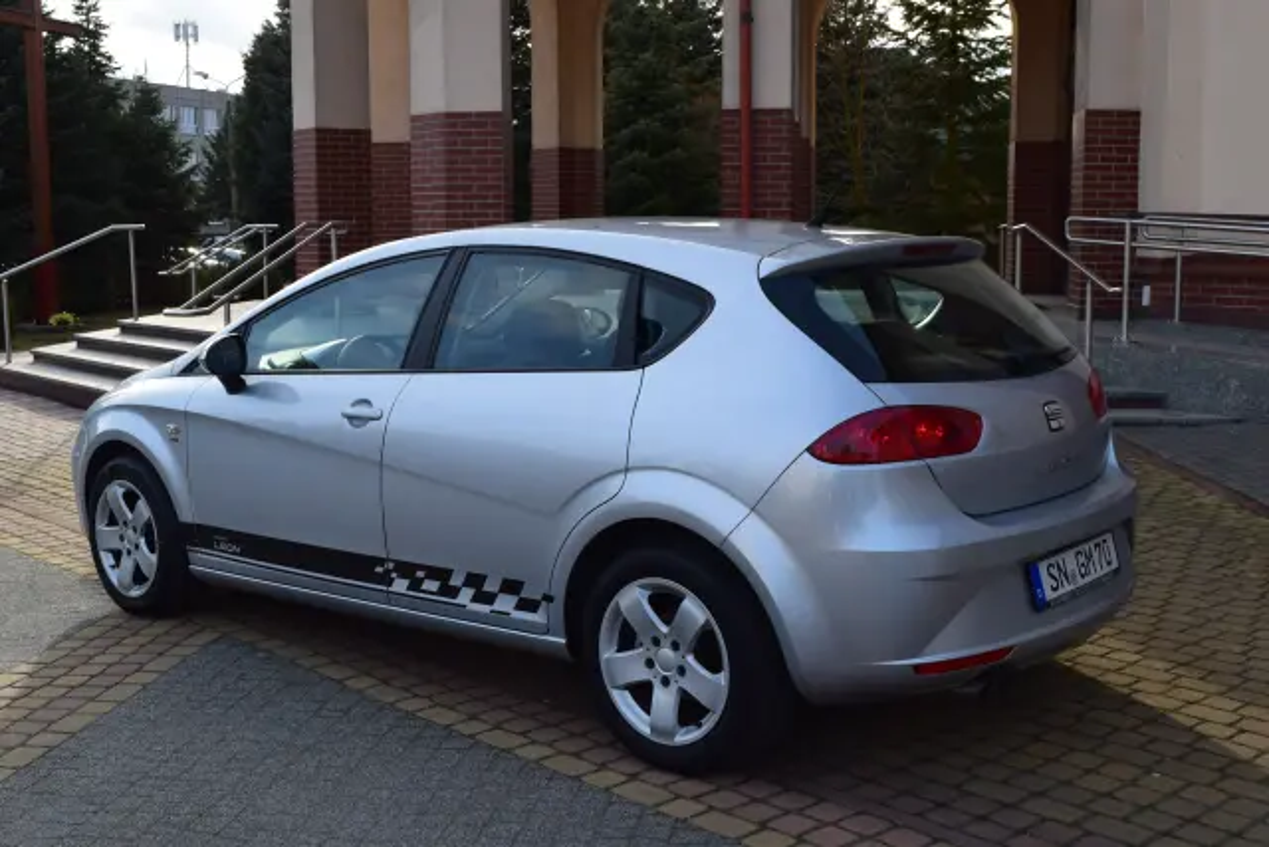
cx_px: 634
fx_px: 1481
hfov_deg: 46.4
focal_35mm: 42
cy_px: 424
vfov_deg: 31.9
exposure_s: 1/250
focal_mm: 28
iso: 400
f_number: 10
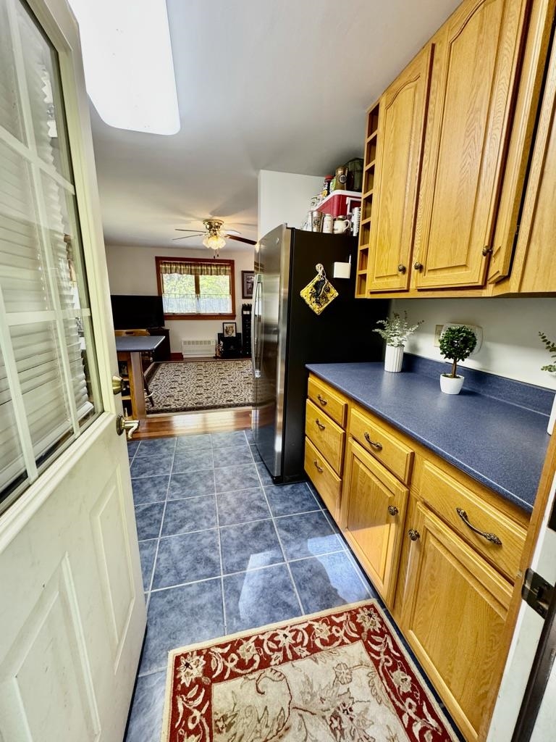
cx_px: 278
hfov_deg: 85.7
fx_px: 300
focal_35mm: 14
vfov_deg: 102.1
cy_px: 371
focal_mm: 2.22
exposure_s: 1/60
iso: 200
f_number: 2.2
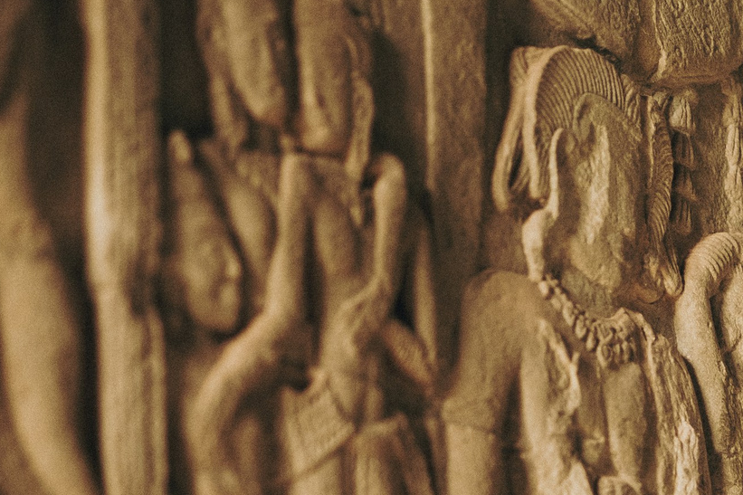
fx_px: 3219
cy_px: 581
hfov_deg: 13.0
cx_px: 743
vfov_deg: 8.7
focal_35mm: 156
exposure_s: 1/400
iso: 1250
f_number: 1.4
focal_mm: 33
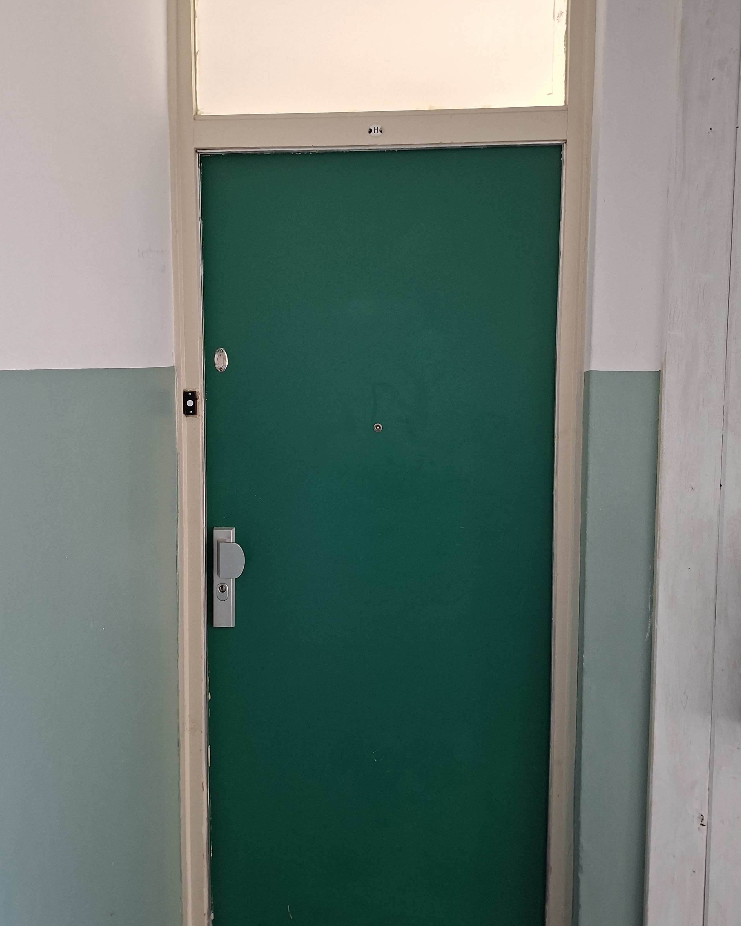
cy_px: 430
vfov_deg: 64.0
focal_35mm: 27
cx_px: 352
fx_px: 740
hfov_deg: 53.2
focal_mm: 5.54
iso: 250
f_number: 1.8
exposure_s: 1/100
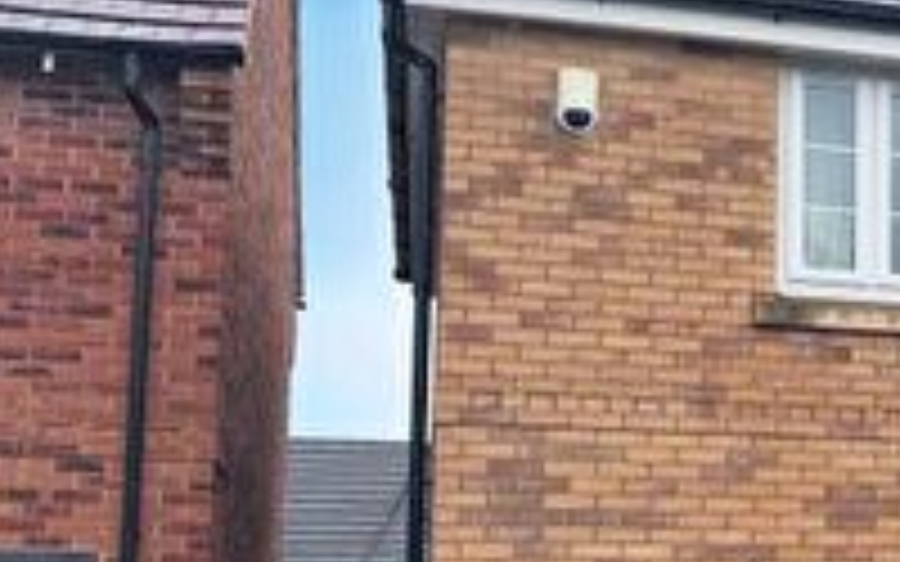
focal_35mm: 89
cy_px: 483
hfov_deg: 19.5
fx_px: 2183
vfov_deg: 14.6
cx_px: 1449
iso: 80
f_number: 1.78
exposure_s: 1/831
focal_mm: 6.76
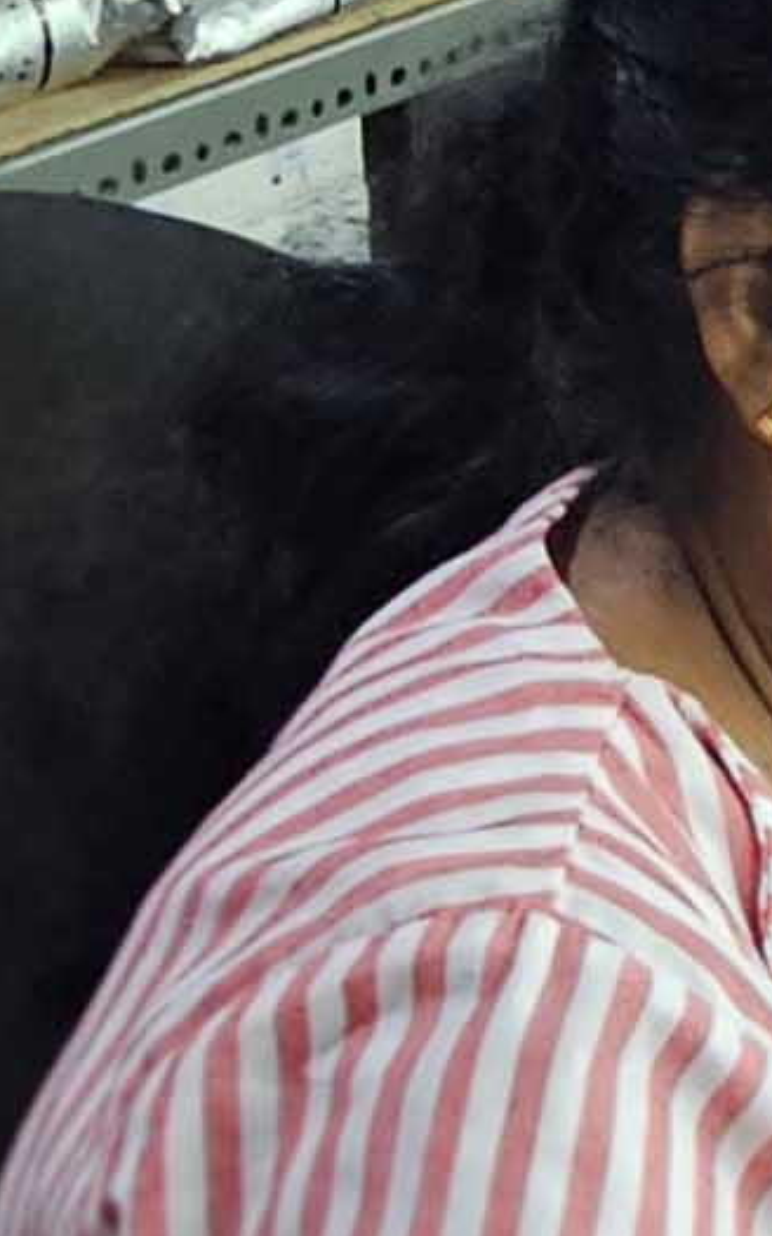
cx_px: 1624
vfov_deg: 18.5
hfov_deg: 11.1
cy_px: -334
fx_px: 3536
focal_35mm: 105
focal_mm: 2.2
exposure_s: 1/33.3
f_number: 2.2
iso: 400
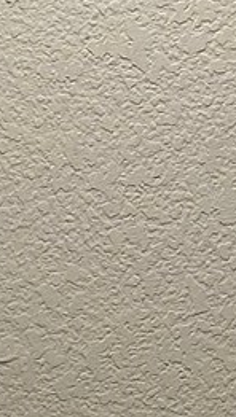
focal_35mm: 204
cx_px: 182
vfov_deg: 9.6
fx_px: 2262
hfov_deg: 6.0
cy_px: 906
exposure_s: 1/120
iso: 200
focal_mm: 6.86
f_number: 1.78
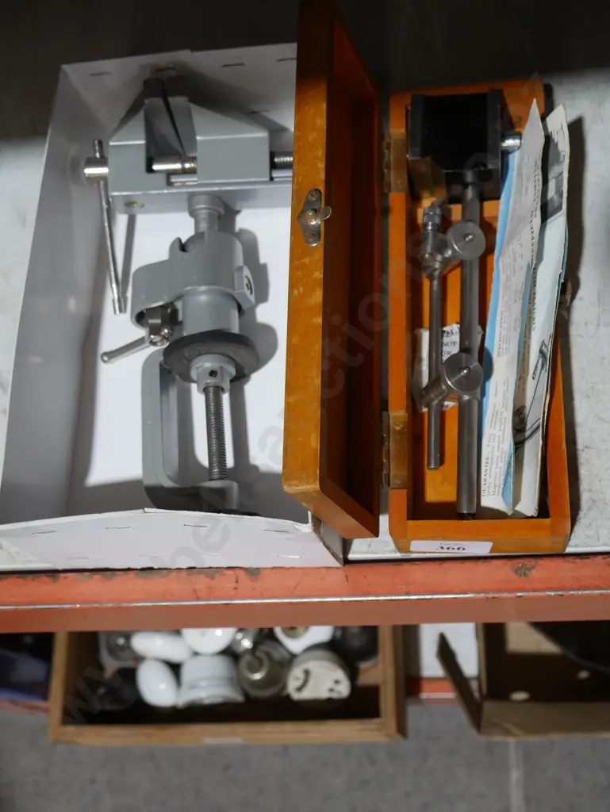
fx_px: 986
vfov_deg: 44.8
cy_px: 406
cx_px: 305
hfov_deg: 34.4
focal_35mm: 42
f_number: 4.6
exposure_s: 1/60
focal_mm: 21
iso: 400
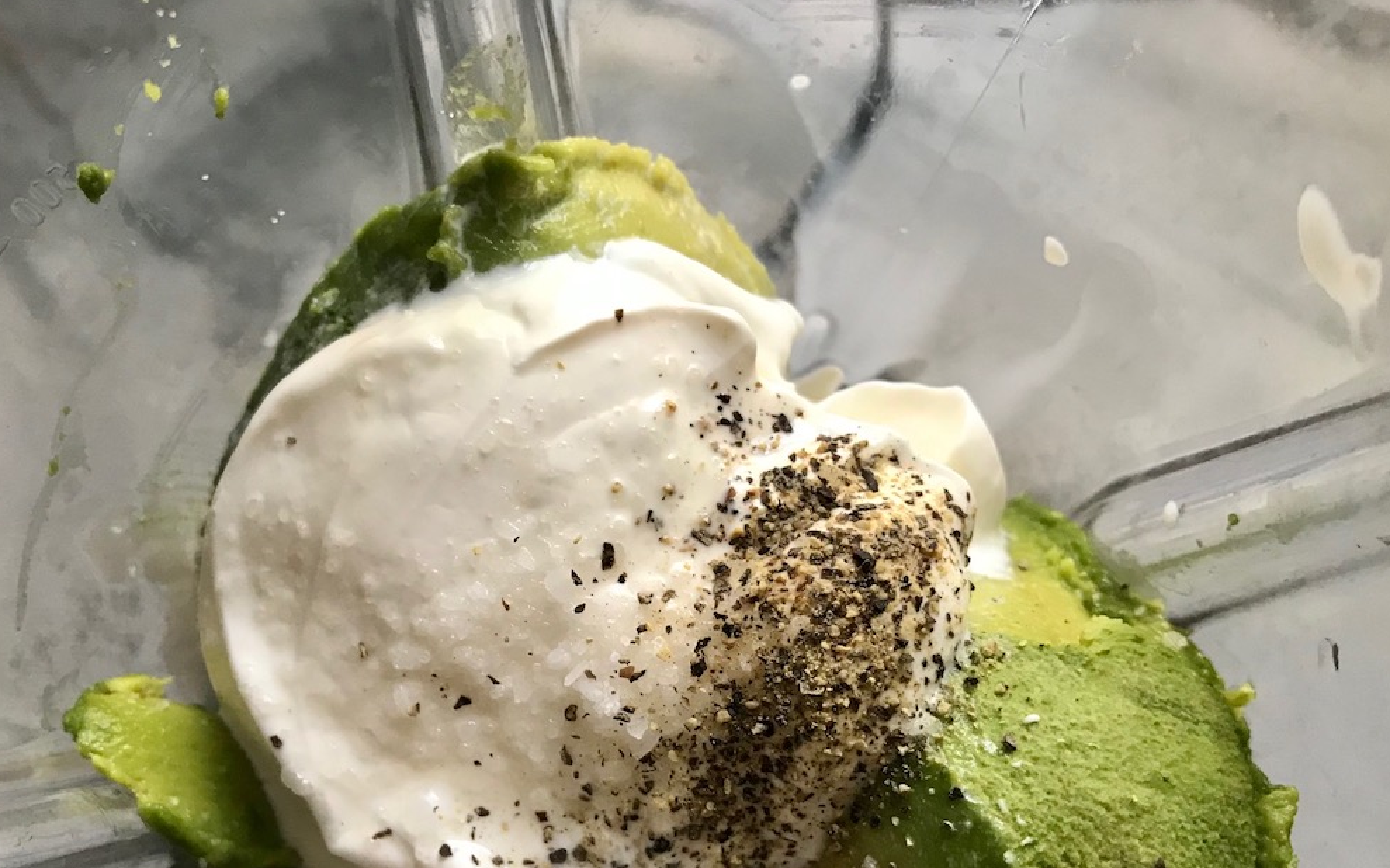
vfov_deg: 34.8
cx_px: 600
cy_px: 618
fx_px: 1364
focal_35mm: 36
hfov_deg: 53.8
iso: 40
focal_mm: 3.99
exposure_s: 1/30
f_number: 1.8
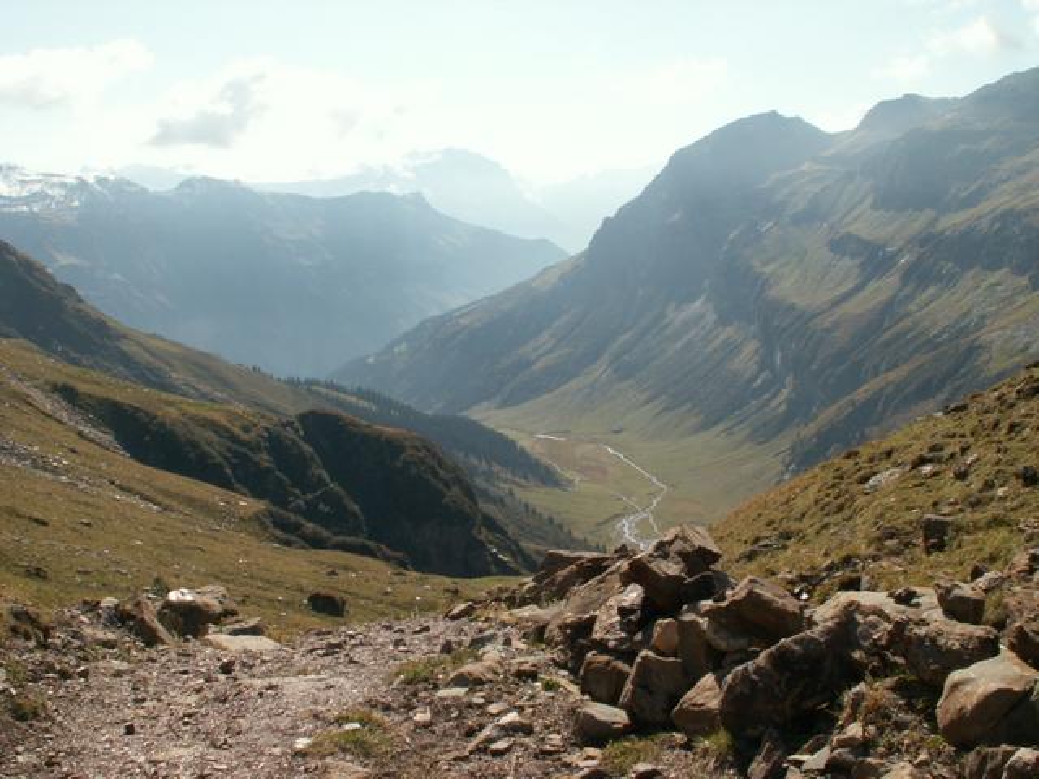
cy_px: 390
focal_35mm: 35
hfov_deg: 52.6
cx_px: 520
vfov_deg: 40.7
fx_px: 1051
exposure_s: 1/200
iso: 50
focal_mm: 5.86
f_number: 7.1
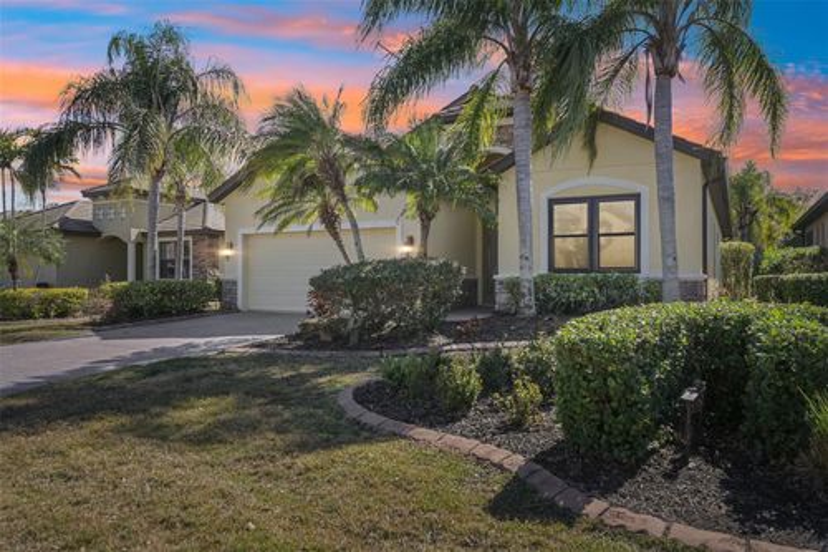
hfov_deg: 70.5
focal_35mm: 26
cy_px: 276
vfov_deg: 50.4
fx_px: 586
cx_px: 414
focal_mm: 25.5
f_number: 8
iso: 400
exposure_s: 1/320
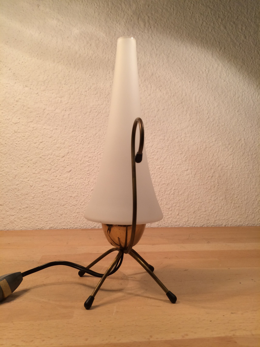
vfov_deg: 61.7
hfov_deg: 48.2
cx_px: 130
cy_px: 174
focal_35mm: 29
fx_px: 290
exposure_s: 1/33
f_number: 2.2
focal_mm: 4.15
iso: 32
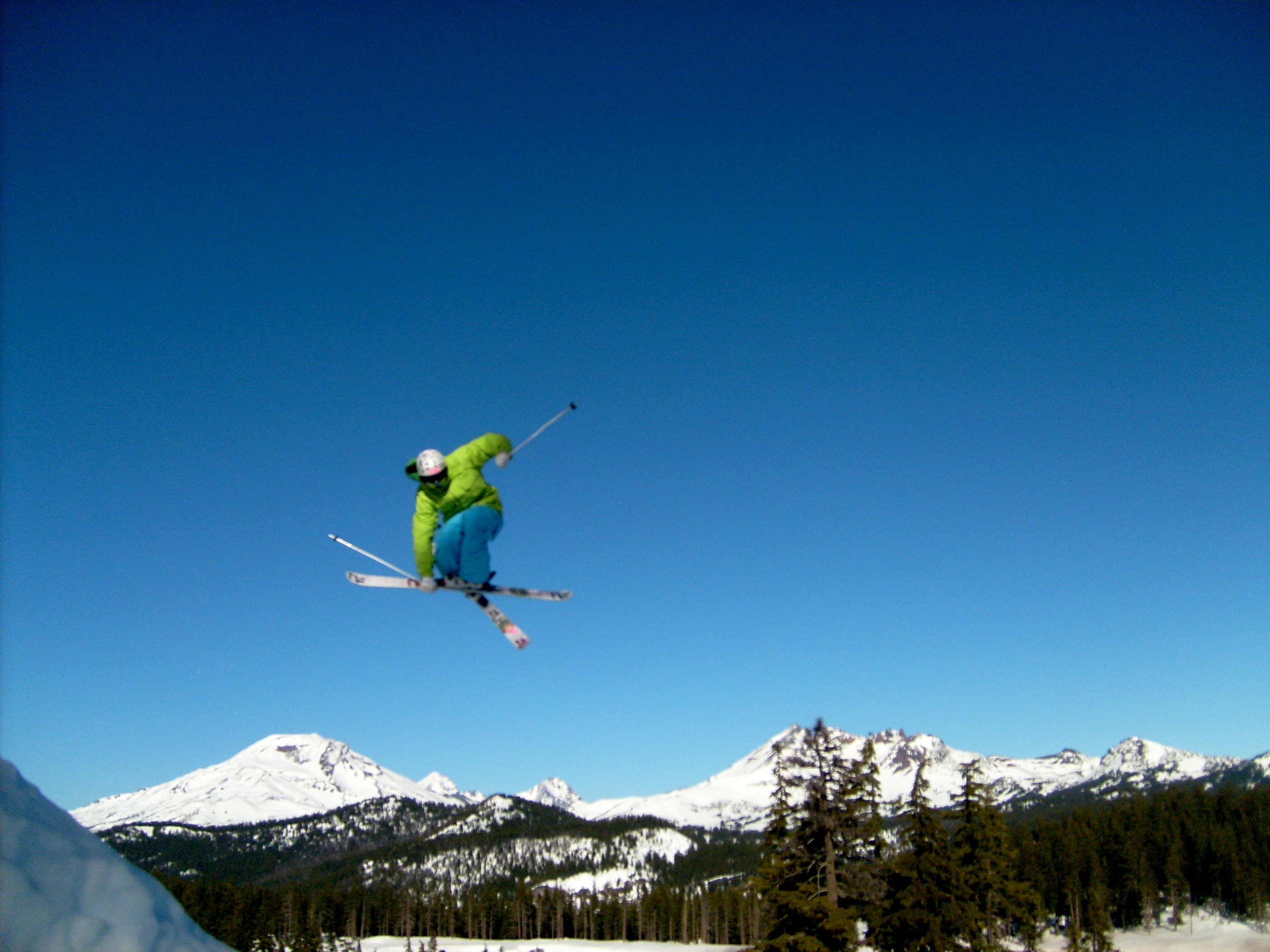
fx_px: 1284
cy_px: 476
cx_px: 635
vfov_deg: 40.7
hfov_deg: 52.6
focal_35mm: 35
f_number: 7.1
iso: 80
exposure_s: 1/500
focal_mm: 5.8
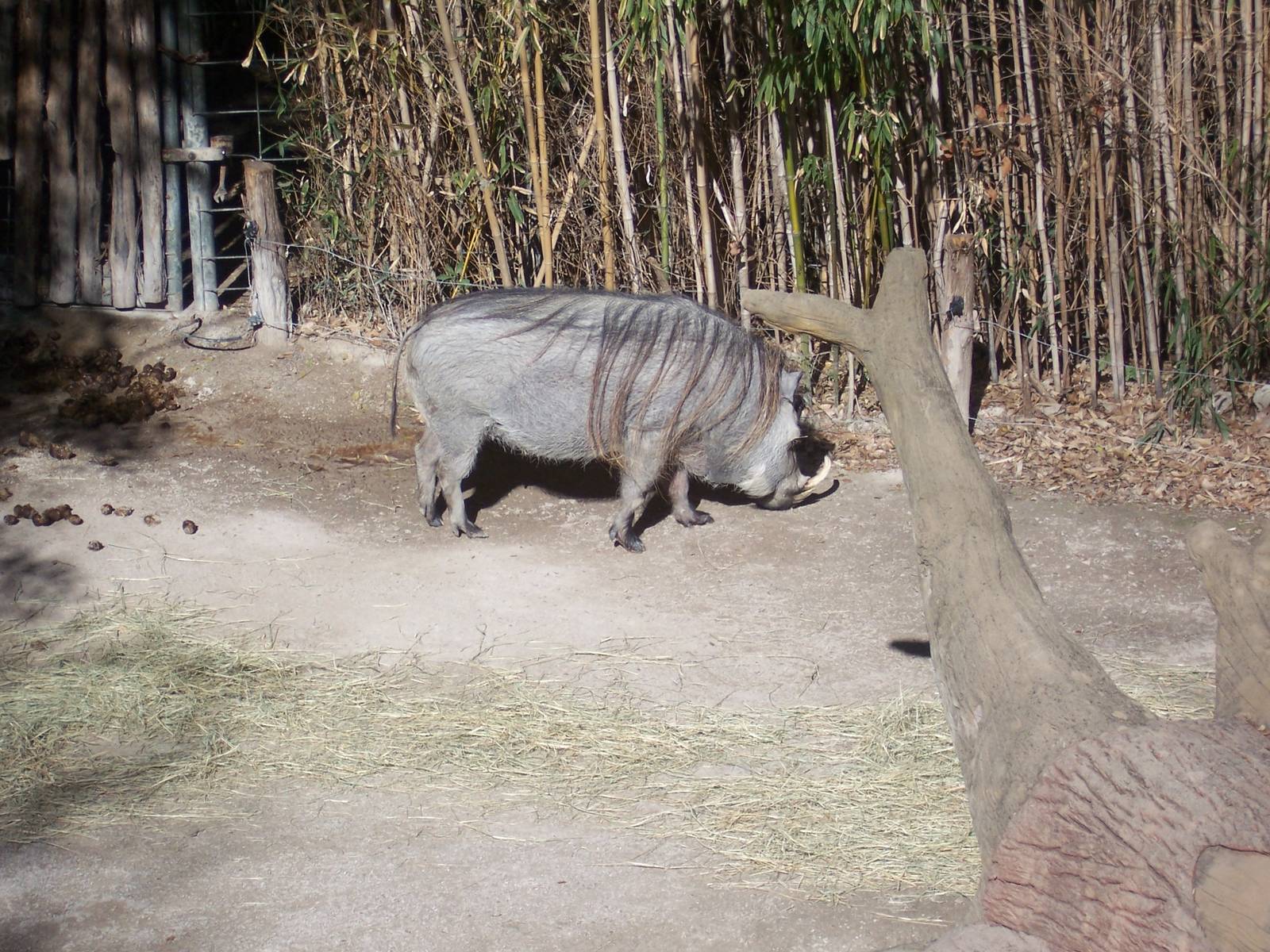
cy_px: 476
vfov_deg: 11.2
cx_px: 635
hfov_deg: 14.9
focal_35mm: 132
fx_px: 4843
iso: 80
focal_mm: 22
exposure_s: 1/500
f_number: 4.8
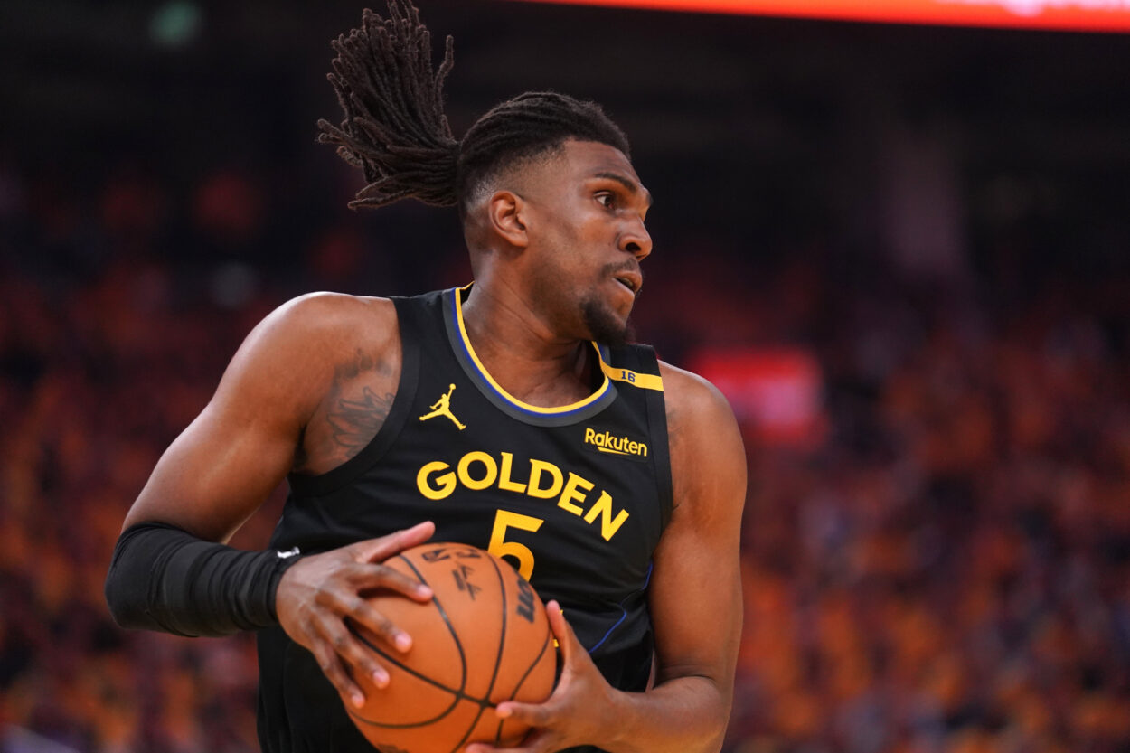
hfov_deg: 10.3
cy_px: 376
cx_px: 565
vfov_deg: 6.9
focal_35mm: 200
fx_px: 6277
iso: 3200
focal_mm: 200
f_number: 2.8
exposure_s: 1/2000
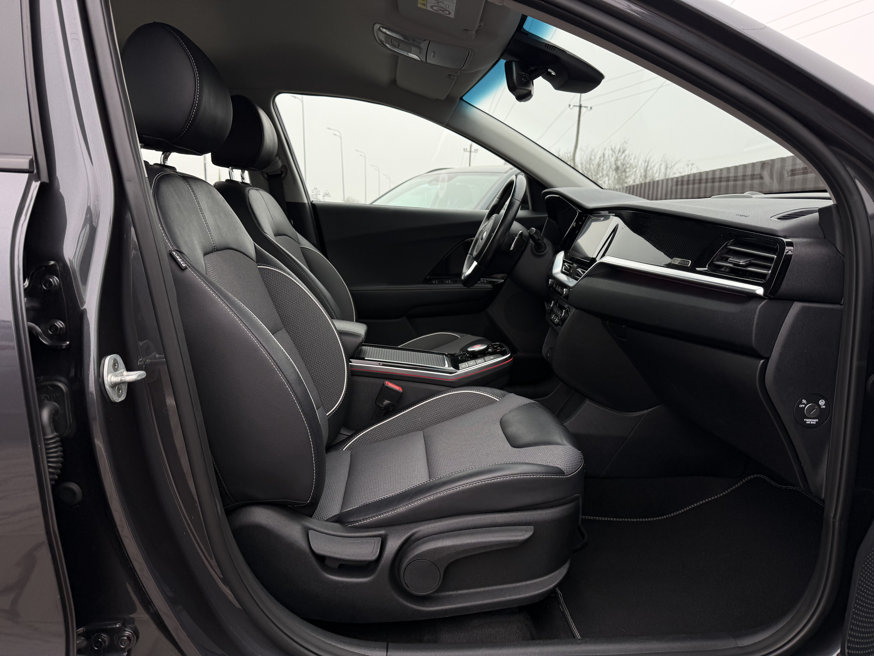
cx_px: 437
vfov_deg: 56.8
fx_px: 606
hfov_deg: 71.6
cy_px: 328
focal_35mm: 24
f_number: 1.78
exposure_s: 1/137
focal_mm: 6.76
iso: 64
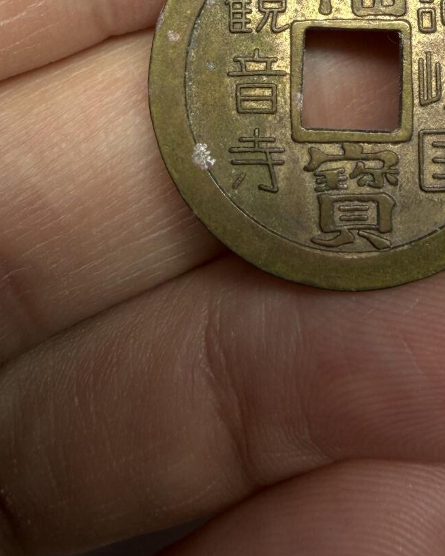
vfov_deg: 31.4
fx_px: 922
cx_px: 304
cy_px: 17
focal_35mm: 56
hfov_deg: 27.0
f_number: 2.2
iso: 40
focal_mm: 2.22
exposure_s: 1/121
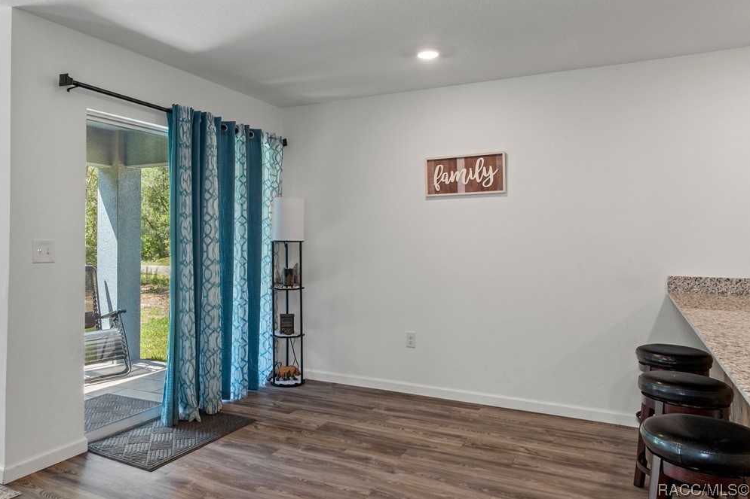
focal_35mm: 25
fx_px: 511
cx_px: 344
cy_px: 234
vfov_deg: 52.1
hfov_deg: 72.4
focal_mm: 15
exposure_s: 1/1.43
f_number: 8
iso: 320
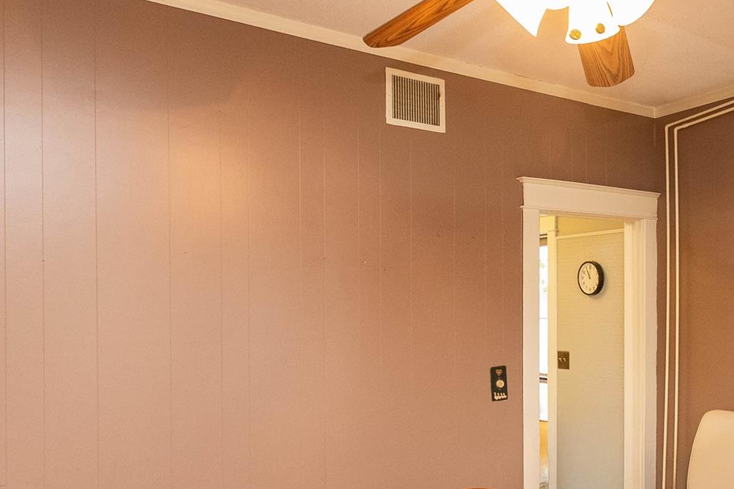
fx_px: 632
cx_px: 584
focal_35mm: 31
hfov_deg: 56.1
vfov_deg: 39.5
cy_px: 433
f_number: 5.6
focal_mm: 10
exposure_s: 1/60
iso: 2200
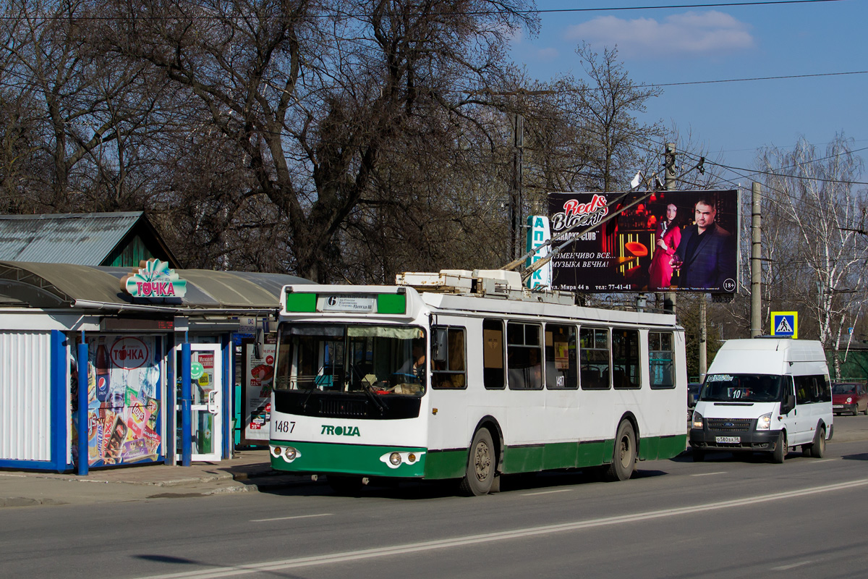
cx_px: 434
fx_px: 1266
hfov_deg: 37.9
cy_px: 290
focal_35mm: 52
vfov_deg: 25.8
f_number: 6.3
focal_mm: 35
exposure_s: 1/1250
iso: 200
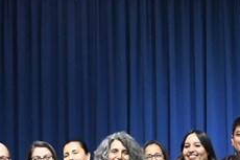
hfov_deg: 11.4
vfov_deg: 7.5
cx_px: 147
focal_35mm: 181
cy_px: 211
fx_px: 1206
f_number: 5.6
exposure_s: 1/200
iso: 4000
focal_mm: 22
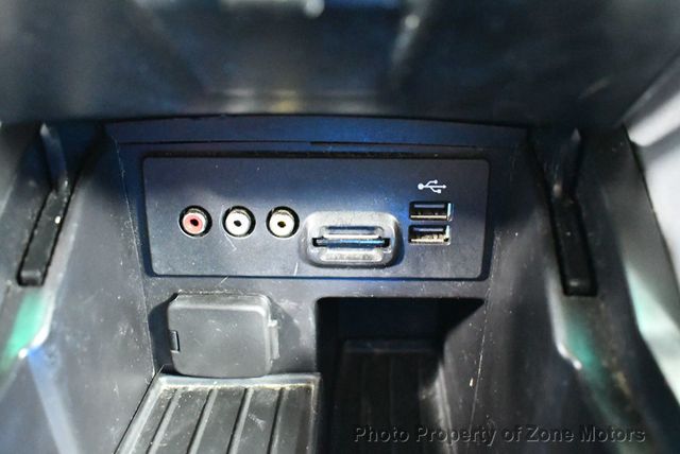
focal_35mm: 36
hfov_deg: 53.1
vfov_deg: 36.9
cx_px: 340
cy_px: 227
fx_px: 681
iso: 12800
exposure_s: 1/13
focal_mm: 18
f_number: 3.5
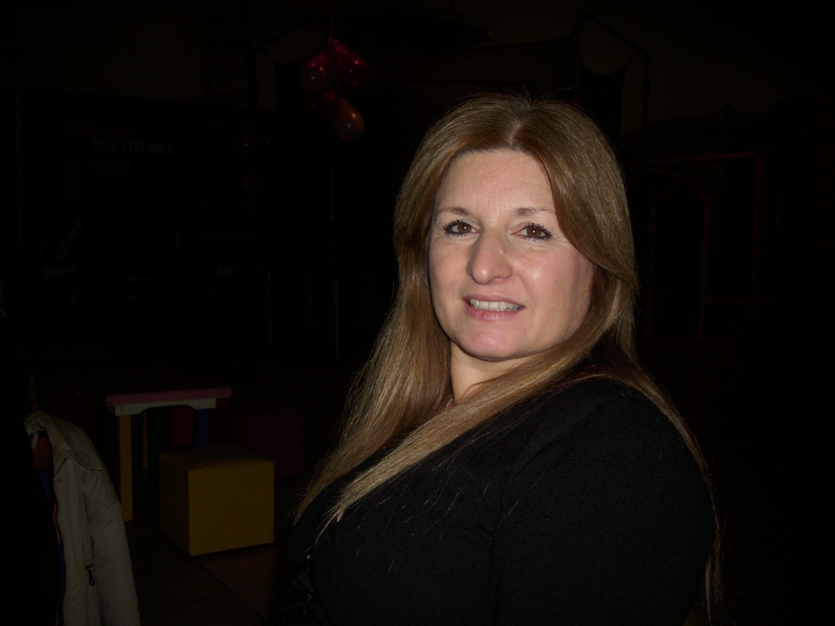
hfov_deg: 58.4
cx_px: 418
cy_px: 313
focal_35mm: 31
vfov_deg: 45.4
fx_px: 748
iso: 50
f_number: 2.8
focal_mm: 6.2
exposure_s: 1/200
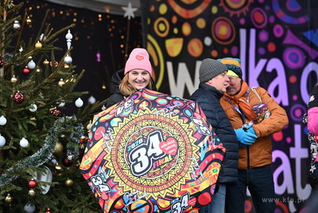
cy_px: 106
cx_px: 159
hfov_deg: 13.7
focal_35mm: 150
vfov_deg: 9.2
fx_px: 1325
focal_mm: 150
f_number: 4
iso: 400
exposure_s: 1/250
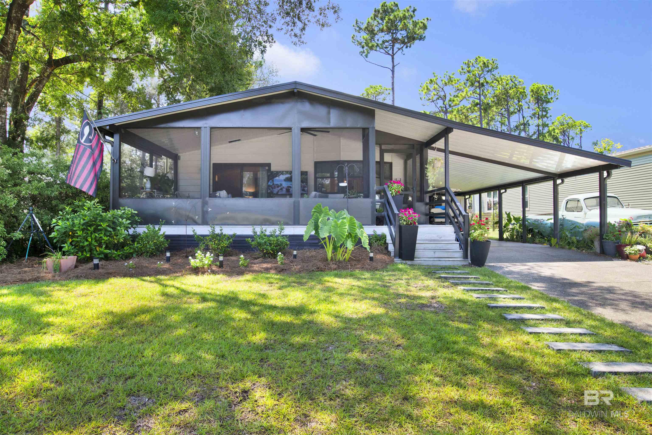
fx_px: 362
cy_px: 218
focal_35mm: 20
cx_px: 326
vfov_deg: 61.9
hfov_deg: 84.0
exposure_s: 1/60
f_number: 11
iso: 200
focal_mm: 20
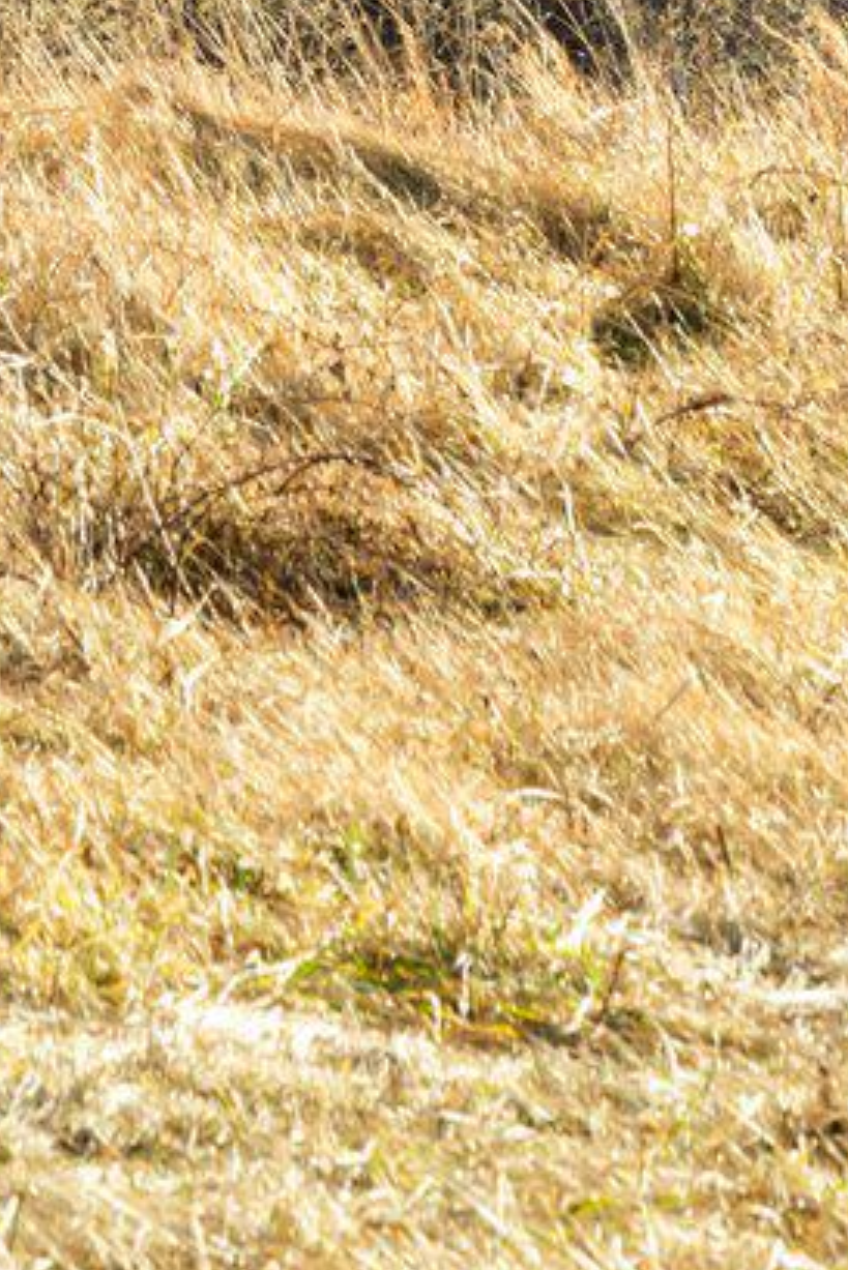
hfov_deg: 3.5
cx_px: 600
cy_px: -838
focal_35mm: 394
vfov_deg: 5.2
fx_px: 13908
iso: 500
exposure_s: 1/200
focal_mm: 105
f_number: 13
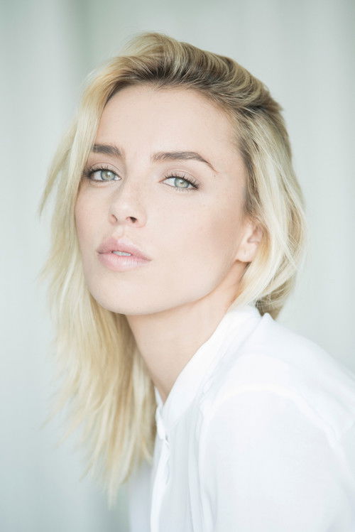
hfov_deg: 6.9
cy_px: 266
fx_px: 2955
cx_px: 178
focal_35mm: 200
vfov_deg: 10.3
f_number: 2.8
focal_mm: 200
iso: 1600
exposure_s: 1/400
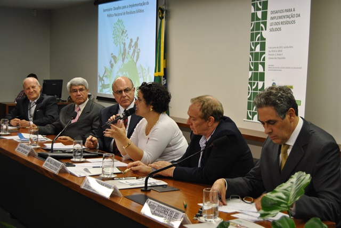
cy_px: 114
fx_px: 569
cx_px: 170
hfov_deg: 33.4
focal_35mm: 60
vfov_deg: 22.7
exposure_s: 1/30
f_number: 5
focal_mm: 40
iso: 360
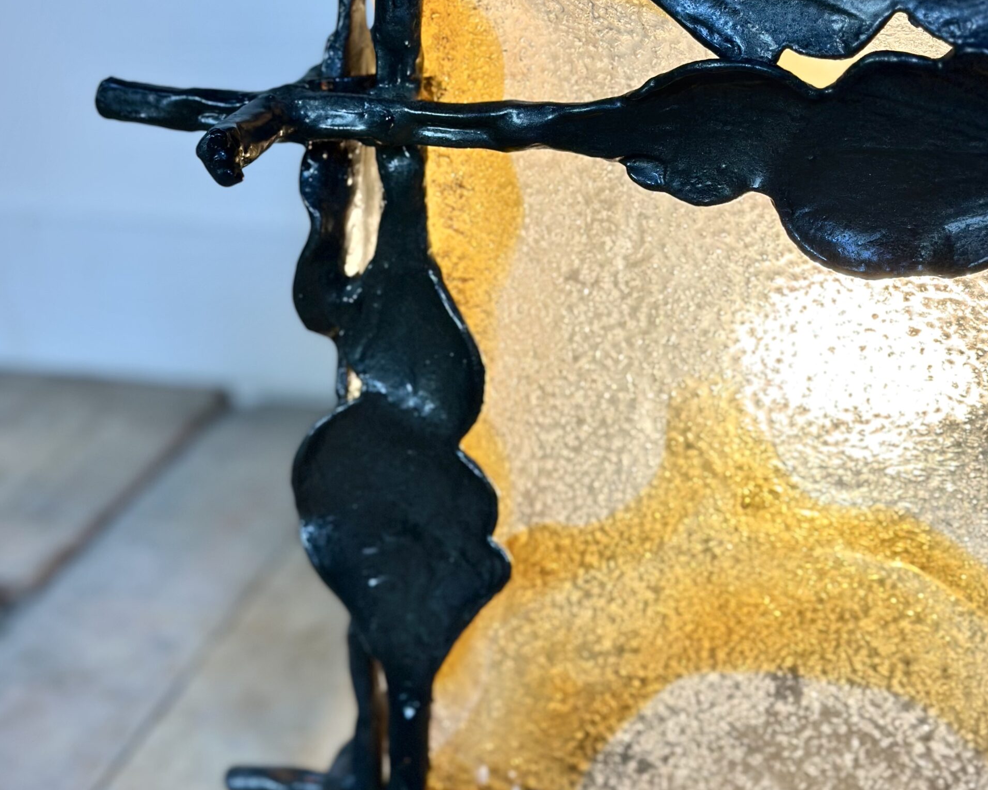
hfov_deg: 30.0
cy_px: 286
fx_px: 1842
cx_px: 497
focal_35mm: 63
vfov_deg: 24.1
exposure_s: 1/201
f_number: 1.78
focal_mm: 6.86
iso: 80
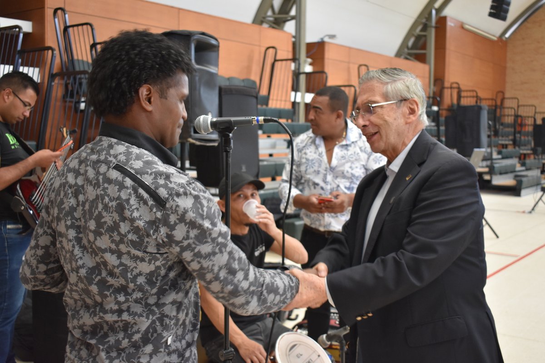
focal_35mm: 40
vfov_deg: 33.0
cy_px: 182
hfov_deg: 47.9
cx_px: 272
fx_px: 613
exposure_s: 1/60
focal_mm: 27
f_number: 4
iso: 1250
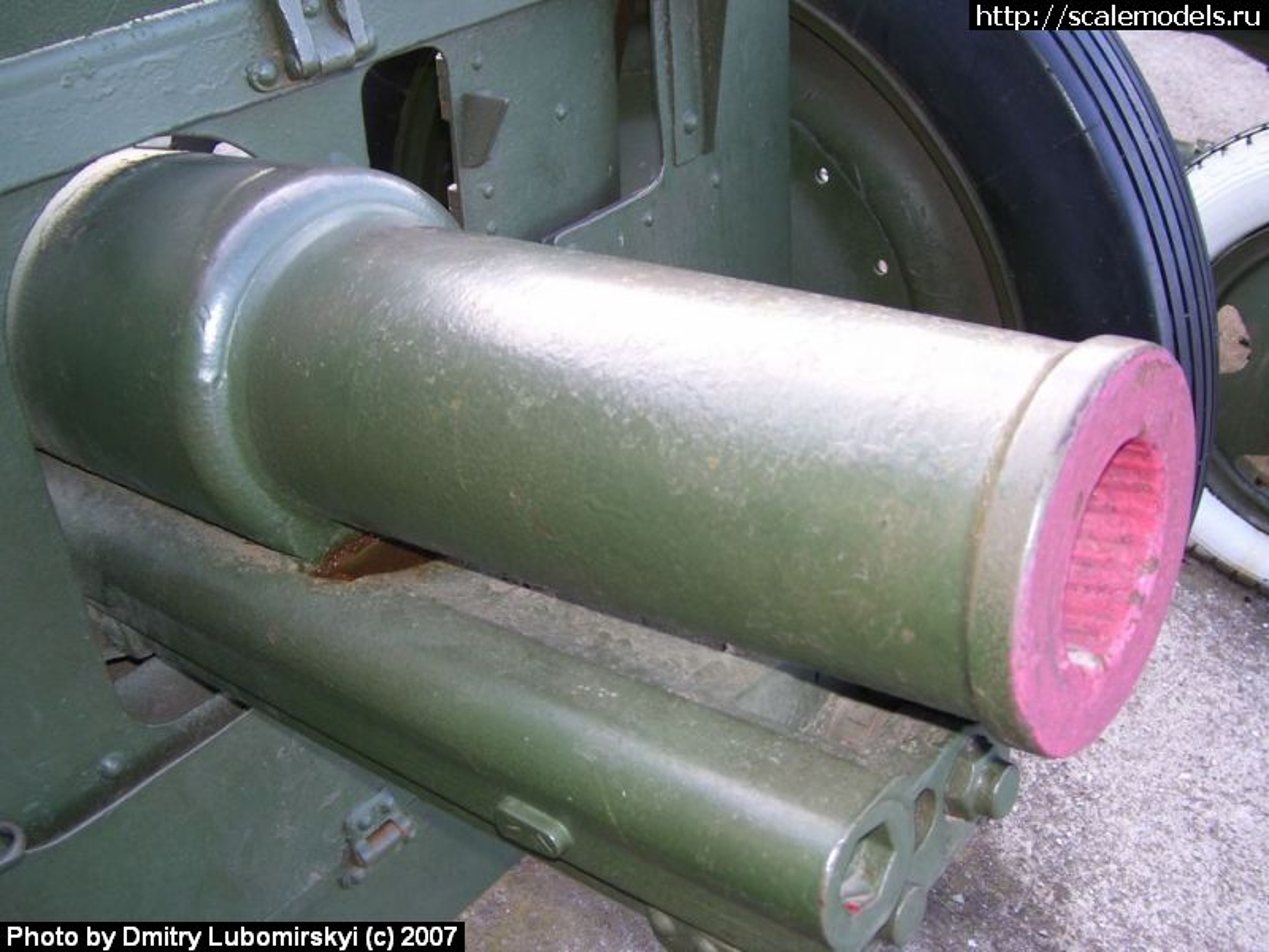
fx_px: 1356
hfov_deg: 50.1
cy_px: 476
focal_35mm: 37
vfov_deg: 38.7
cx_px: 634
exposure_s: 1/60
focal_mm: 6
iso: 80
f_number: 2.7
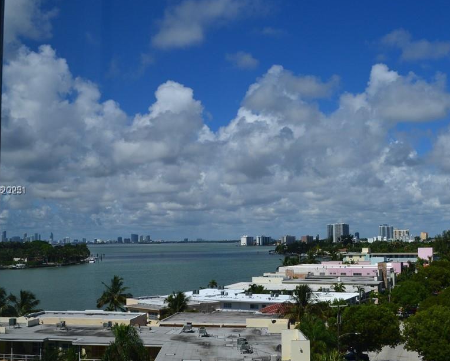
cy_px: 191
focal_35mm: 44
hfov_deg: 42.0
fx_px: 586
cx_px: 217
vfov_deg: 34.2
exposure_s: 1/500
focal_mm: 22
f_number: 11
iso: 320
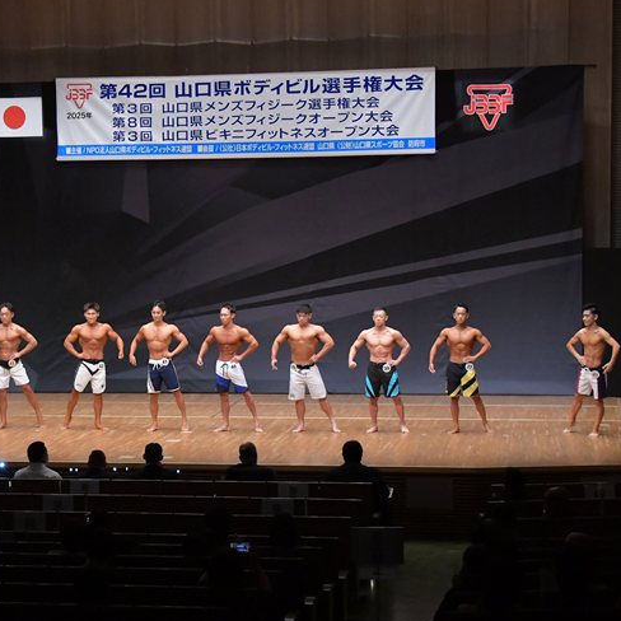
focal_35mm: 89
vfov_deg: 19.5
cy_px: 314
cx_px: 211
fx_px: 1806
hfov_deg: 19.4
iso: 6400
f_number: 5.6
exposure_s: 1/400
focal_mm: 44
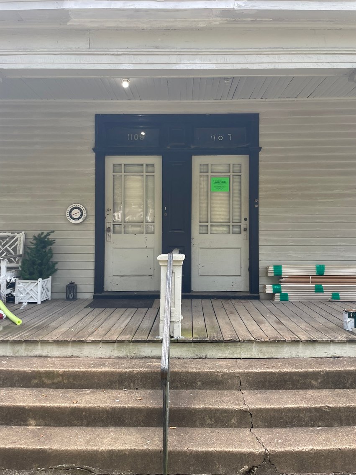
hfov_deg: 53.1
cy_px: 238
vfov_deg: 67.3
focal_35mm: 26
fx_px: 357
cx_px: 178
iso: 32
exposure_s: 1/214
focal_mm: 4.2
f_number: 1.6
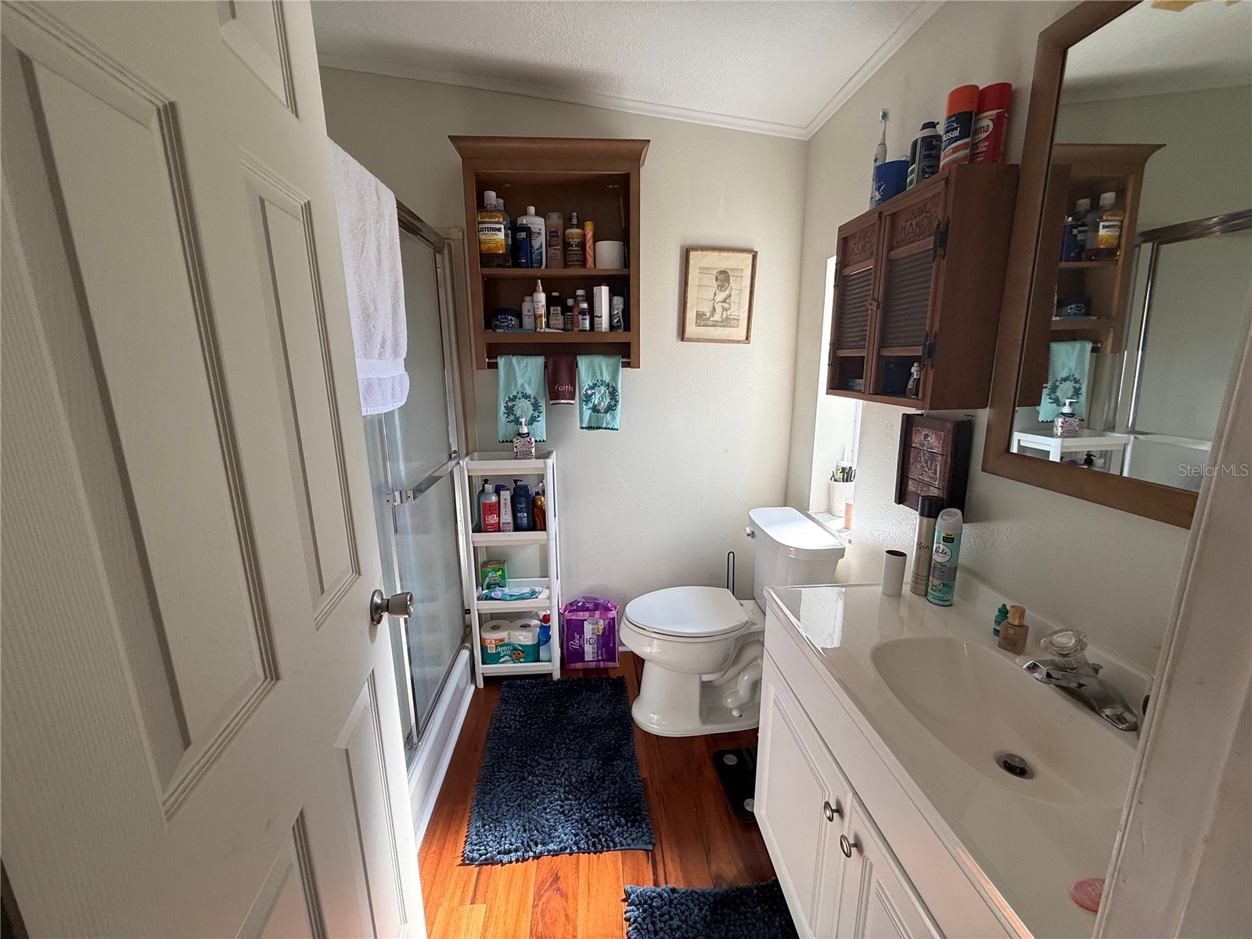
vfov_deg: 85.7
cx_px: 626
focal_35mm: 14
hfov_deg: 102.1
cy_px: 470
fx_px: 506
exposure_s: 1/112
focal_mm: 2.22
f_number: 2.2
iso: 40
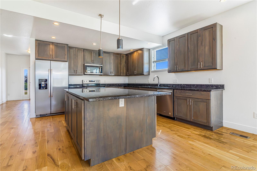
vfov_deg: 70.4
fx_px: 121
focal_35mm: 17
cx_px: 128
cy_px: 86
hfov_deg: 93.3
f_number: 10
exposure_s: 1/15
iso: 320
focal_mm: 17
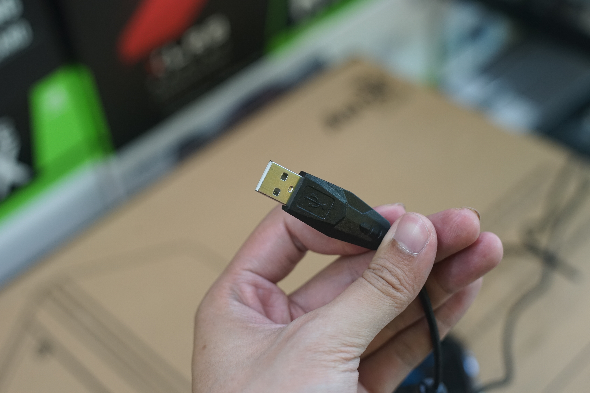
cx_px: 295
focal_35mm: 50
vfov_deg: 27.0
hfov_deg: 39.6
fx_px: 819
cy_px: 196
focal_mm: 50
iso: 1600
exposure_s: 1/60
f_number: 4
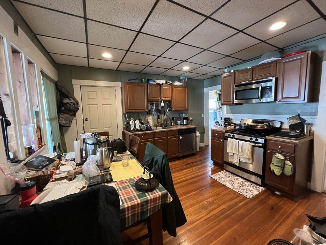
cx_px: 163
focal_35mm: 13
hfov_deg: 106.2
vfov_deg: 89.9
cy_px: 122
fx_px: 122
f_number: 1.8
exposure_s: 1/60
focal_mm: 1.57
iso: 500
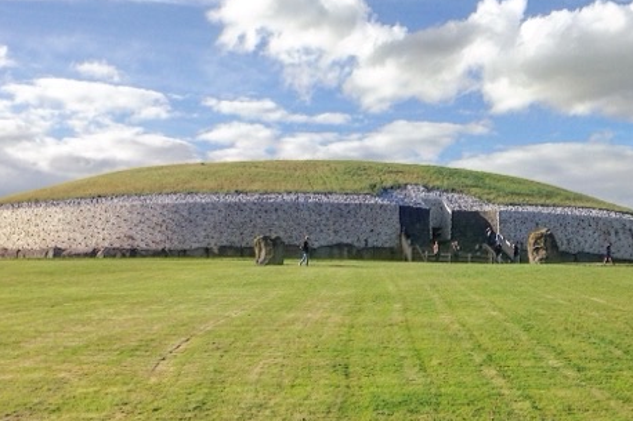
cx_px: 373
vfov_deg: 22.6
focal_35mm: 60
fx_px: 1055
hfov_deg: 33.3
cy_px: 228
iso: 50
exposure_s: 1/1695
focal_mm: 4.12
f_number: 2.4
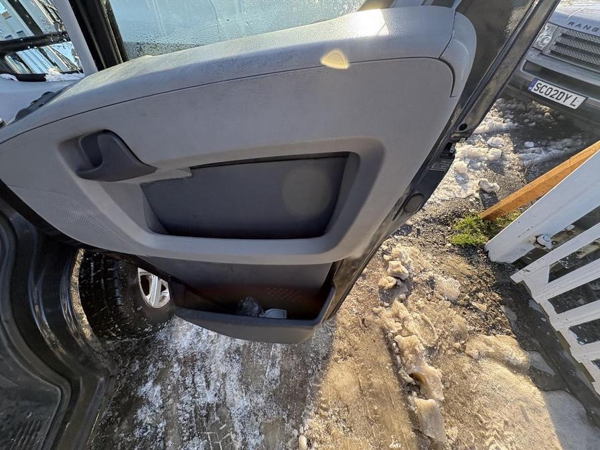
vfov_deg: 85.7
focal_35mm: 14
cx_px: 300
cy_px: 225
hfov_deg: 102.1
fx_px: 243
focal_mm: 2.22
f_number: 2.2
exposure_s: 1/238
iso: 64
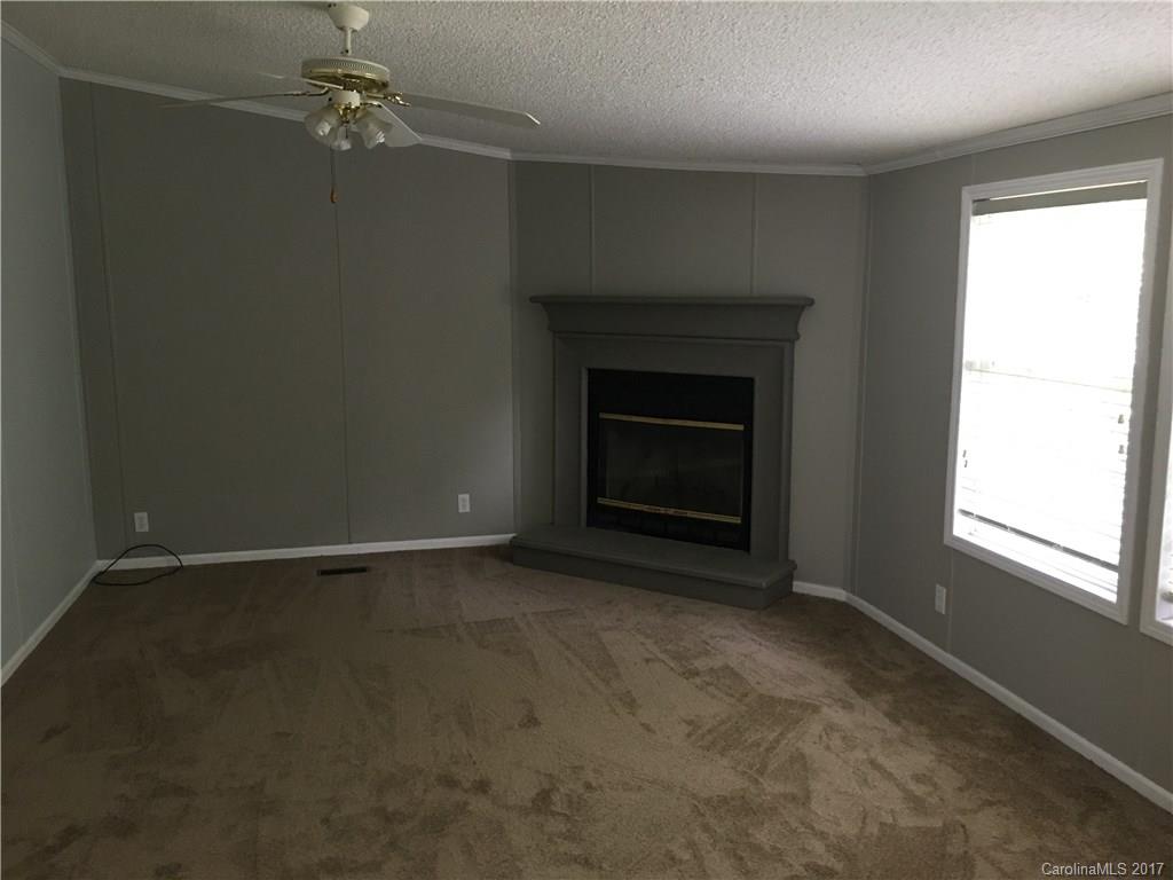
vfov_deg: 48.2
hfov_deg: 61.7
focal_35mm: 29
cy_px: 440
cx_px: 586
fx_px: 983
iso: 80
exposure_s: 1/15
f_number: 2.2
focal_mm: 4.15
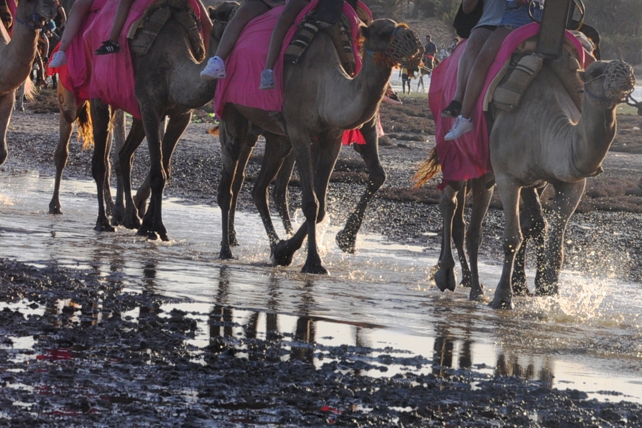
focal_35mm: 266
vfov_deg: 5.2
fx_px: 4743
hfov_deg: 7.7
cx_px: 494
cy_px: 32
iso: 200
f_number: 10
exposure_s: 1/400
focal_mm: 80
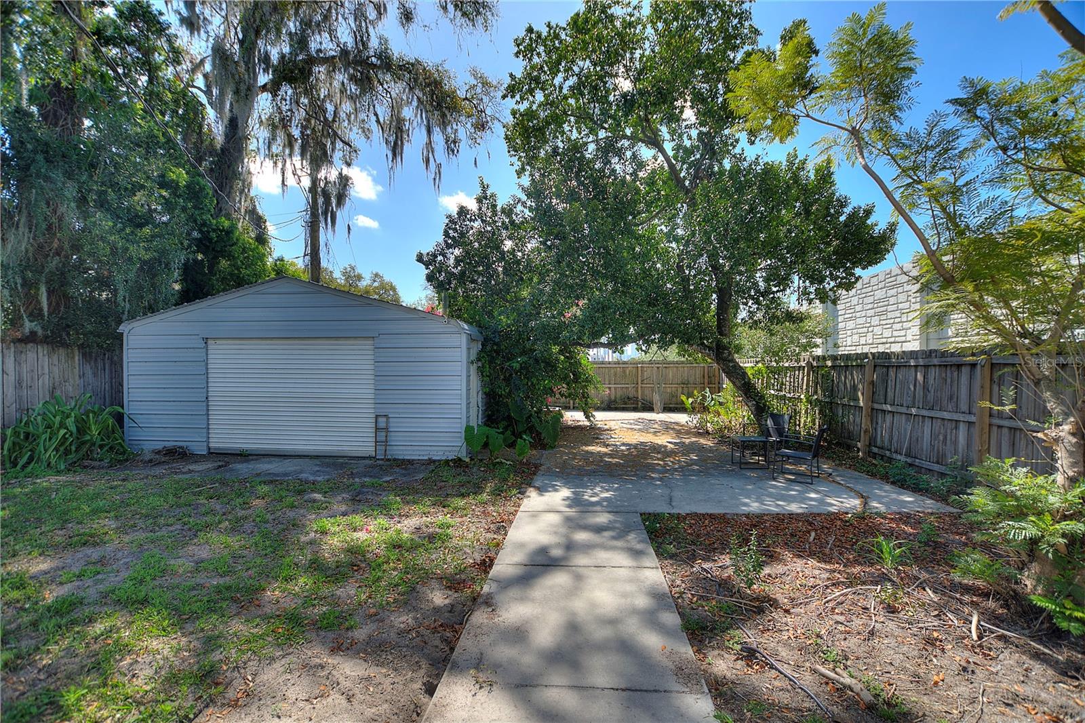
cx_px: 542
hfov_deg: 100.4
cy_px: 362
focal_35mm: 15
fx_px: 452
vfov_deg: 77.3
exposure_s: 1/125
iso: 100
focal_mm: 10
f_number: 4.5
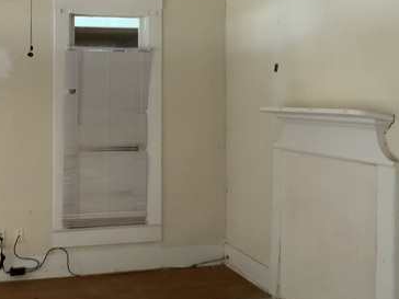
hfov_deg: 36.5
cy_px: 105
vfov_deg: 28.4
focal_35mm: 51
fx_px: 588
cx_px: 93
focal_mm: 3
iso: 320
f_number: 1.8
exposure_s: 1/55
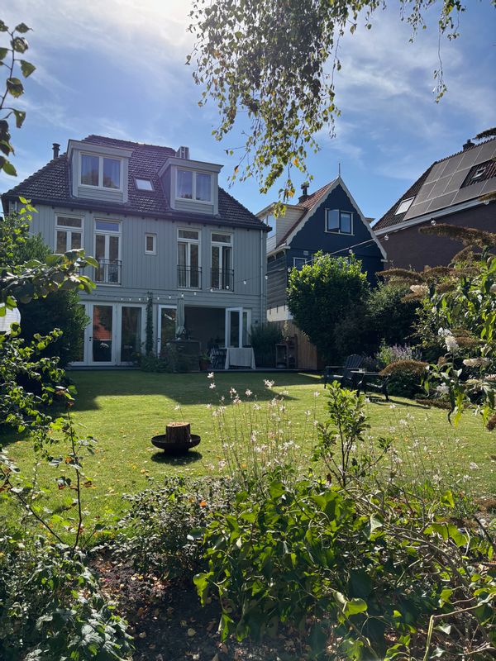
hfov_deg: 53.1
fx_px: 497
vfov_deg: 67.3
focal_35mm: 26
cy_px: 330
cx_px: 248
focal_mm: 5.96
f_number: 1.6
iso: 50
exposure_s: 1/2710
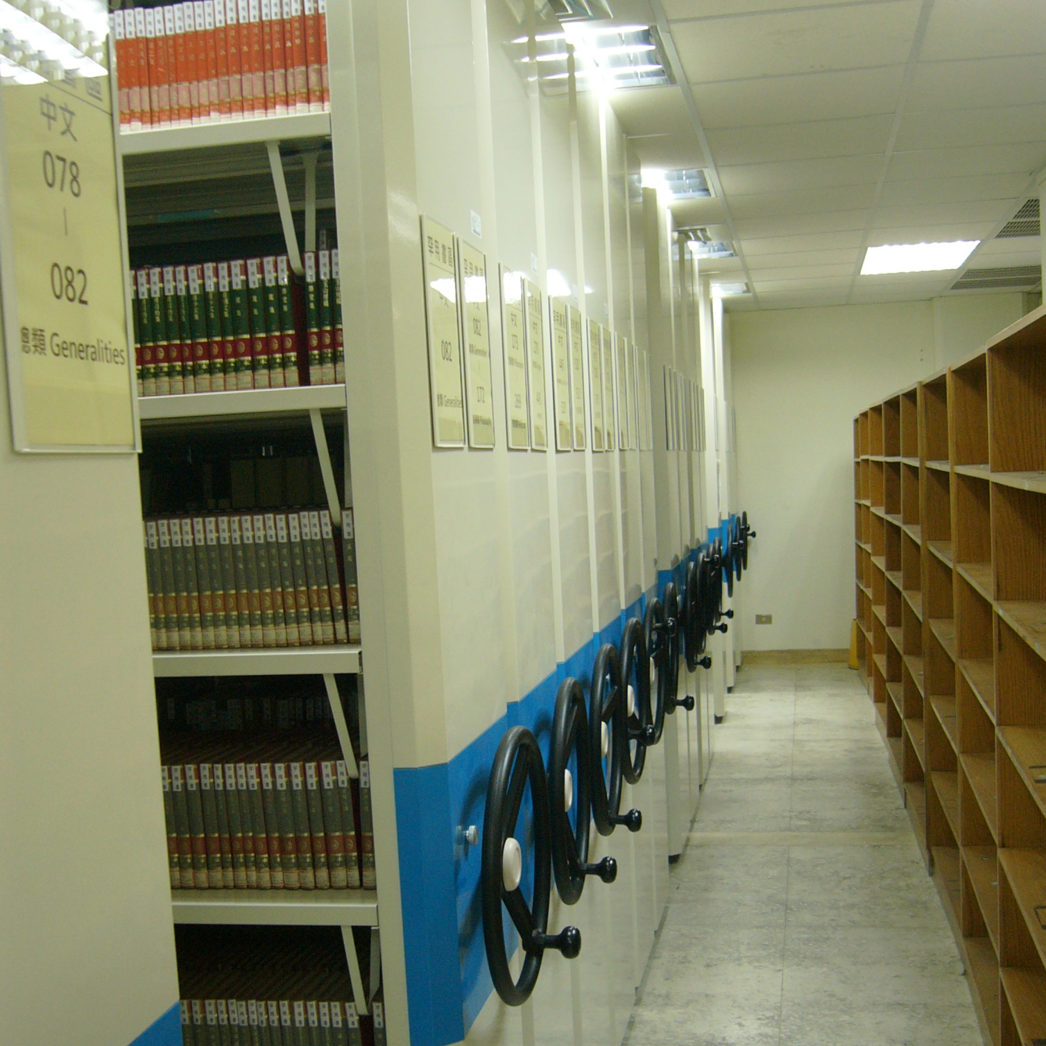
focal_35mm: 42
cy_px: 623
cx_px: 526
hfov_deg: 40.0
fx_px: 1436
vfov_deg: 39.9
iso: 100
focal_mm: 5.8
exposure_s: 1/25
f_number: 2.8
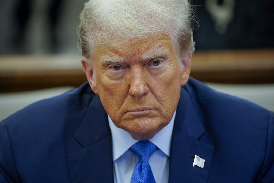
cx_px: 137
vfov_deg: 5.2
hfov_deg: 7.8
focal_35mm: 263
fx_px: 2002
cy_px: 92
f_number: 5.6
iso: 5000
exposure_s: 1/125
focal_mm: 263
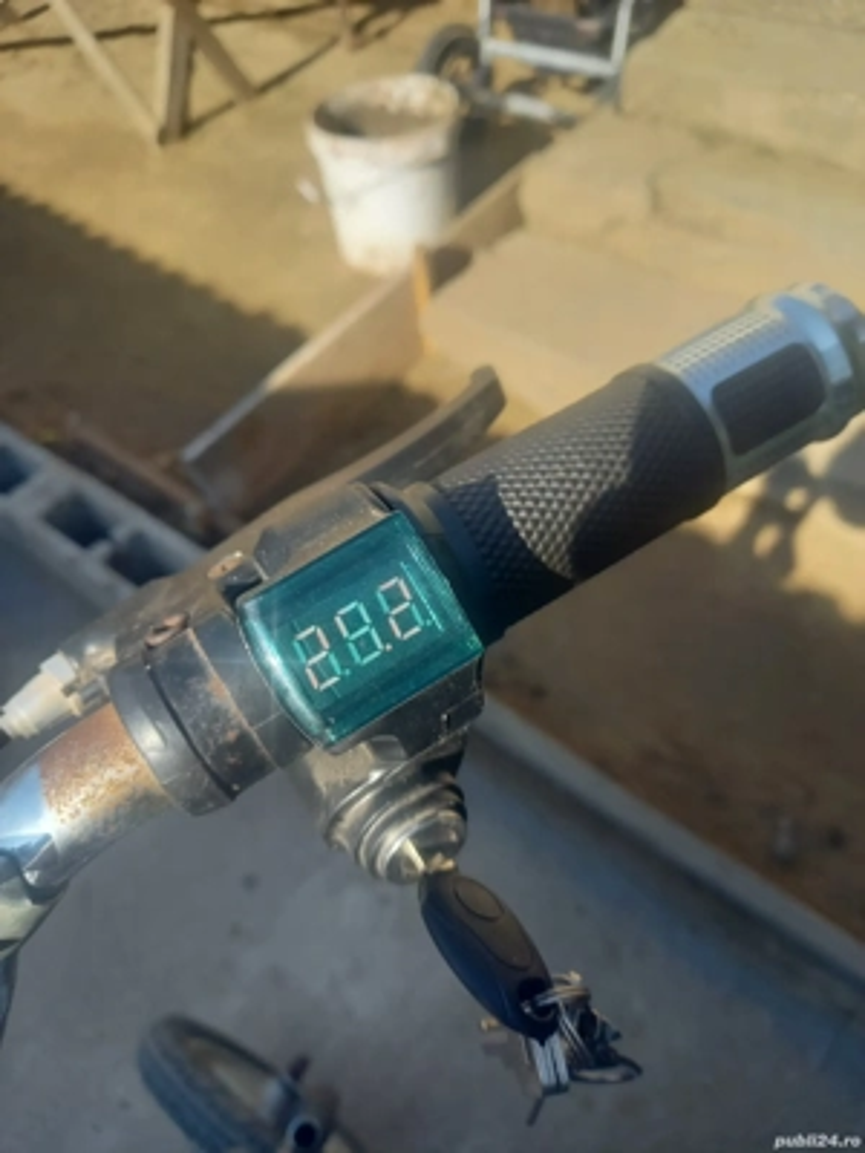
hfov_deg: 54.9
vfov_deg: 69.4
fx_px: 833
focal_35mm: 25
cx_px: 432
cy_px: 576
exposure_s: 1/342
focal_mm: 4.65
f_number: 1.8
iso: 50
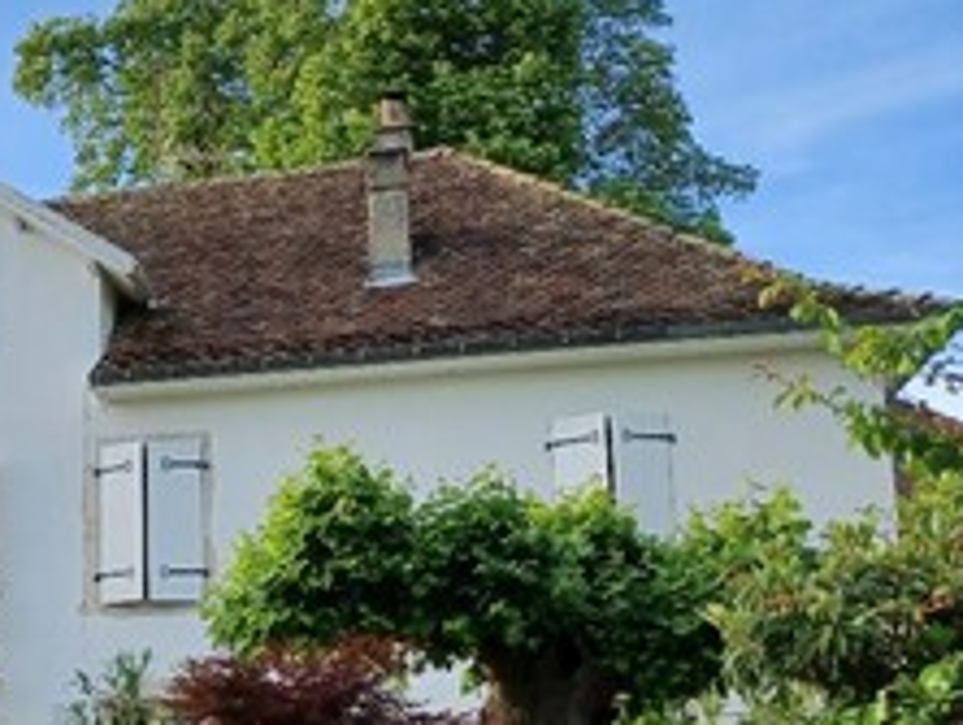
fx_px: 1671
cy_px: 564
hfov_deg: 28.5
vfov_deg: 24.1
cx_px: -150
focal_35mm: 60
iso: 32
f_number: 1.8
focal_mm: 4.6
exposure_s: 1/207
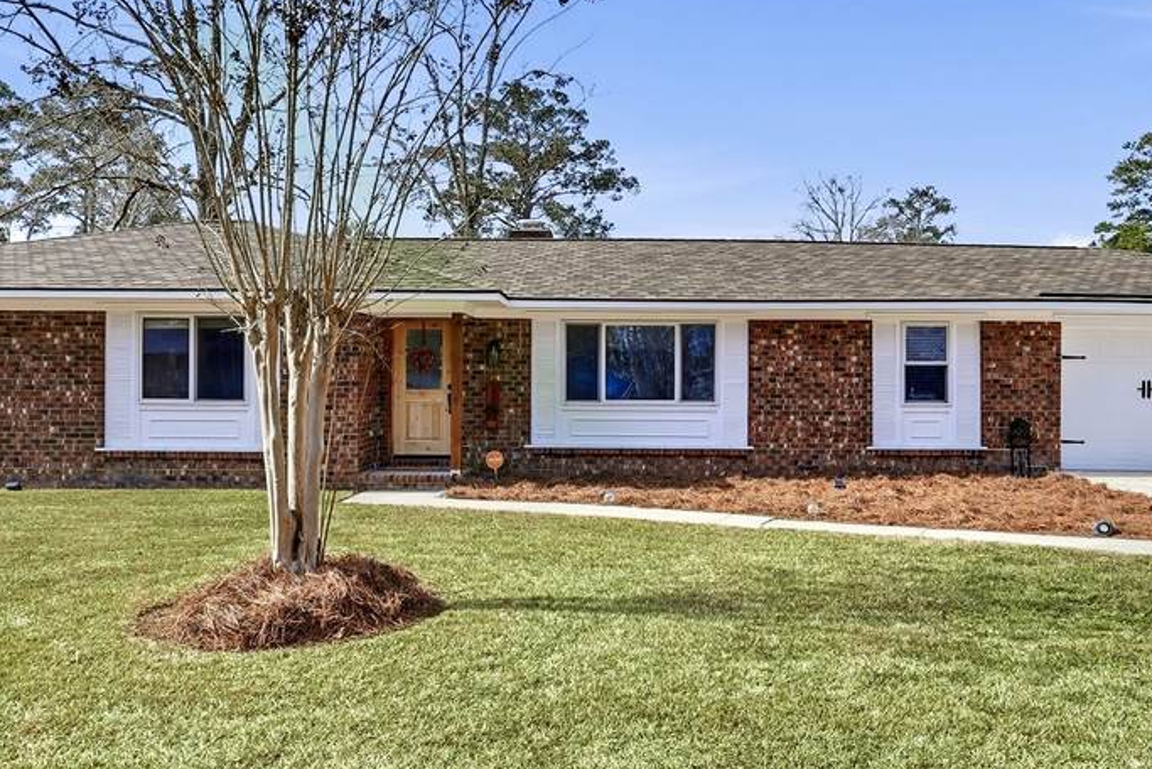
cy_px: 375
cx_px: 607
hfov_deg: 61.9
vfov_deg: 43.6
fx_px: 960
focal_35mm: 30
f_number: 9
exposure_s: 1/3200
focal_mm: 16
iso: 320
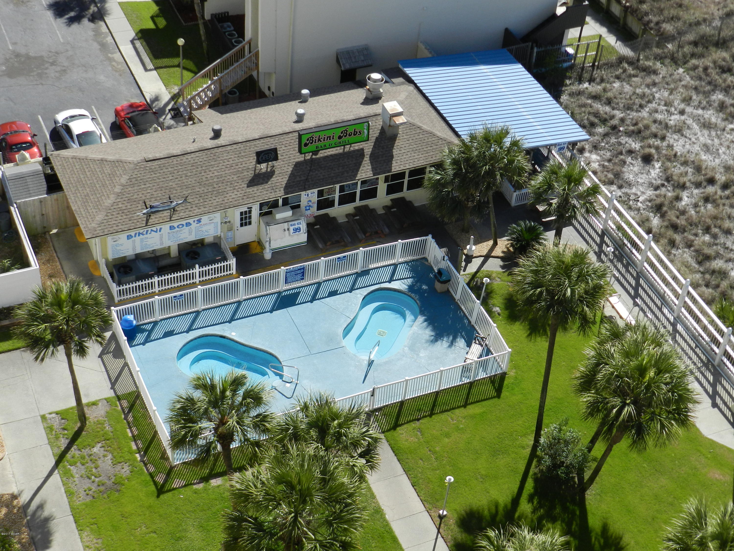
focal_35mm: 53
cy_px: 276
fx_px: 1124
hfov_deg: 36.2
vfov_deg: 27.5
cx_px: 367
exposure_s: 1/800
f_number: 4.4
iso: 160
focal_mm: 9.4
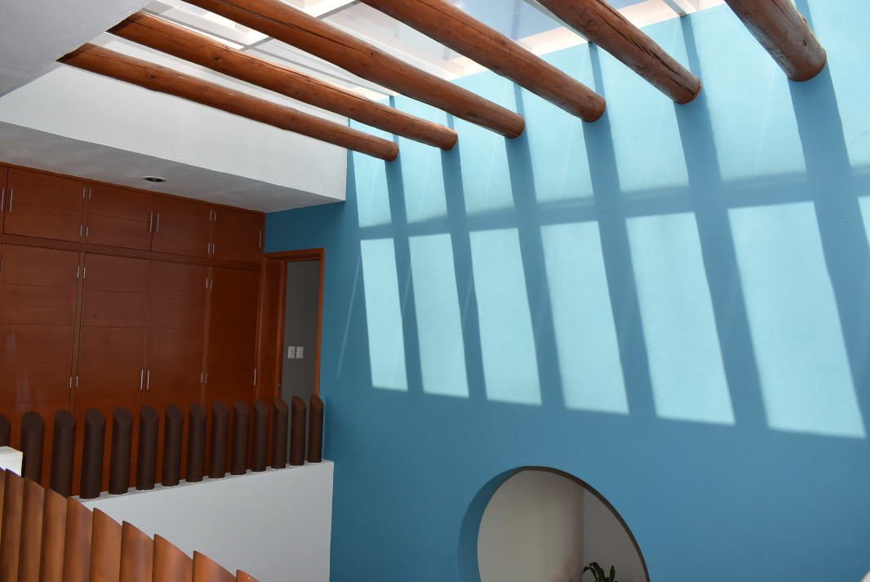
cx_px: 435
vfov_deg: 48.0
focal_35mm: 27
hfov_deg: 67.3
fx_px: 653
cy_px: 291
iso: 500
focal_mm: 18
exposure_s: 1/125
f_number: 5.6
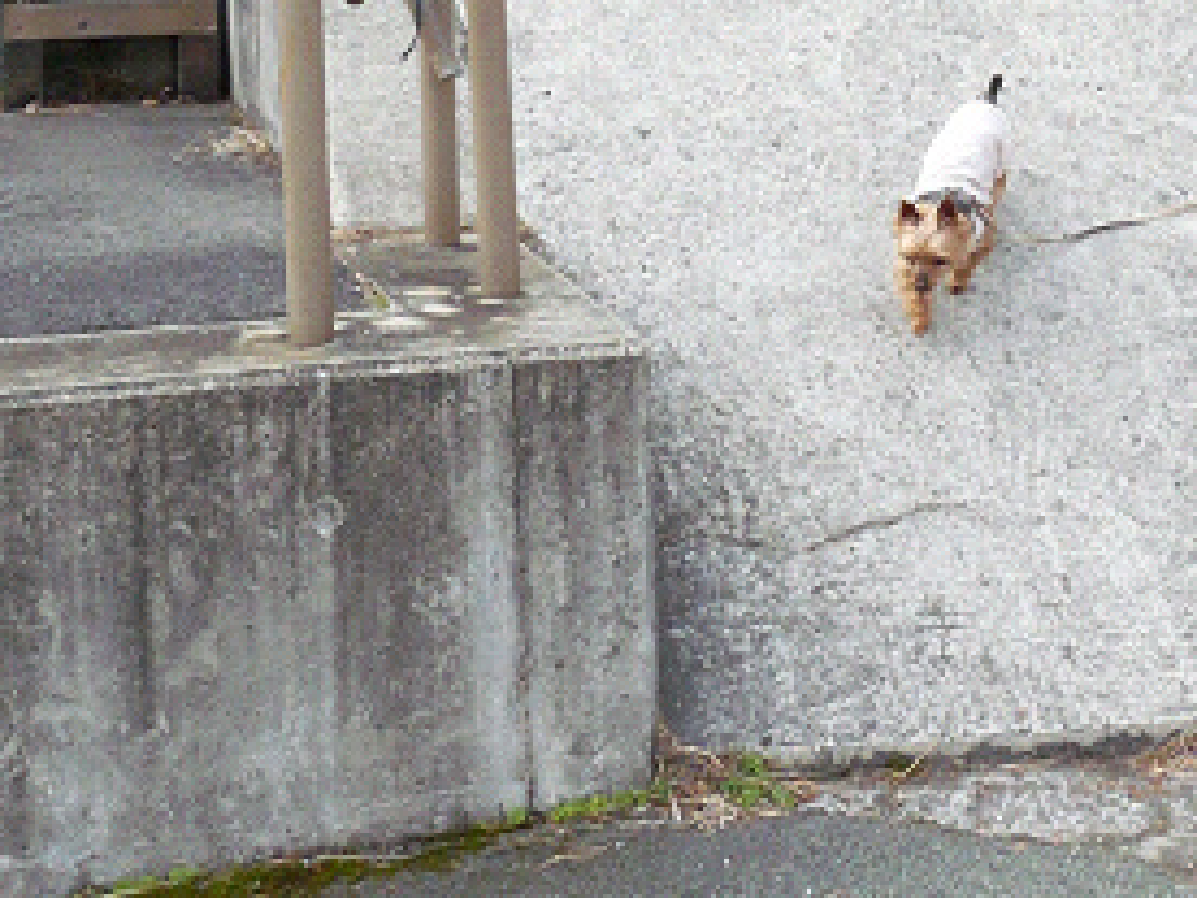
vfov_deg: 19.8
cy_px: 113
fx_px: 2524
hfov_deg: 25.8
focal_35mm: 73
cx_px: 1071
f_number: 5.6
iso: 500
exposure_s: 1/320
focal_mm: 6.8
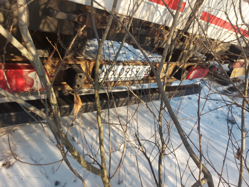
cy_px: 94
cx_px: 124
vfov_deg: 56.8
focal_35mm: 24
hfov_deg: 71.6
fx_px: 173
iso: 32
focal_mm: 5.23
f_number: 1.8
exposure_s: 1/119
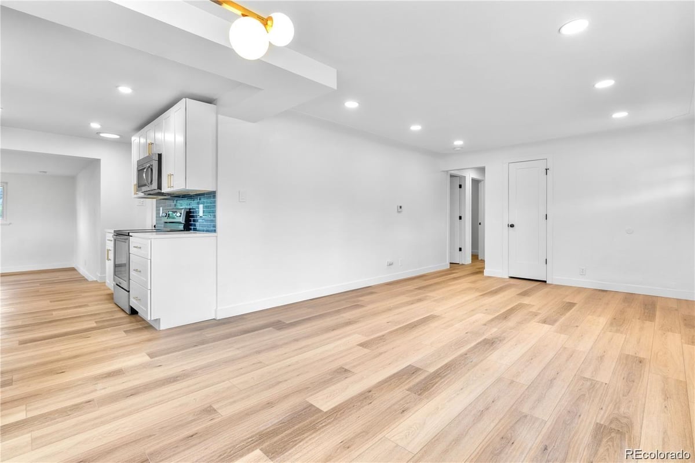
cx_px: 348
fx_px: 309
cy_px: 232
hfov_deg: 96.8
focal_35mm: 16
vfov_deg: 73.7
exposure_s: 1/13
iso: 200
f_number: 8
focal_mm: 16
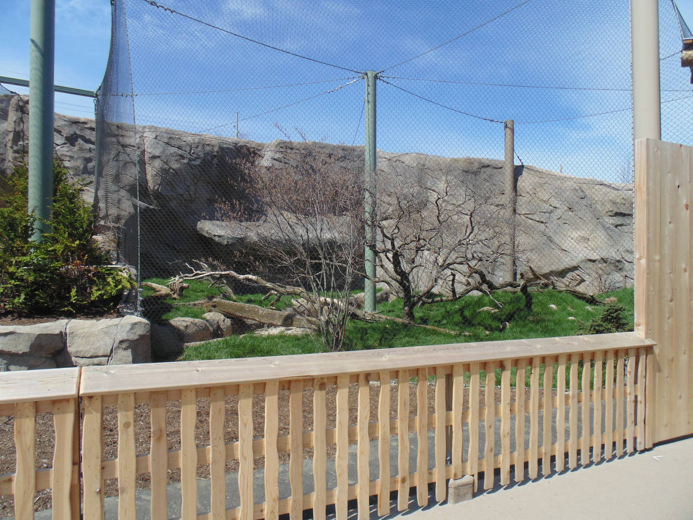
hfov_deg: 76.4
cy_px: 260
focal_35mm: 22
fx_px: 440
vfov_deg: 61.1
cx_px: 346
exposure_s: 1/800
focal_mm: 4
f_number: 3.1
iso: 80
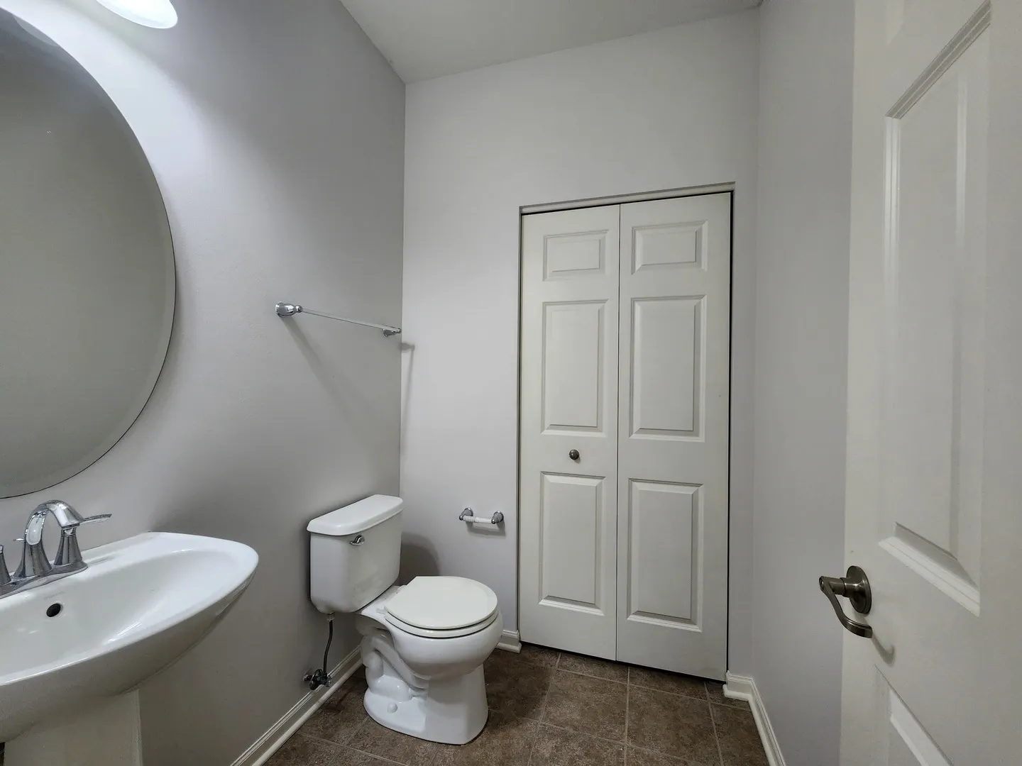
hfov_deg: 106.2
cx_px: 511
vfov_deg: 89.9
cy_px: 383
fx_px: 384
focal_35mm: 13
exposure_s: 1/60
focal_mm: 2.2
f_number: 2.2
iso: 160
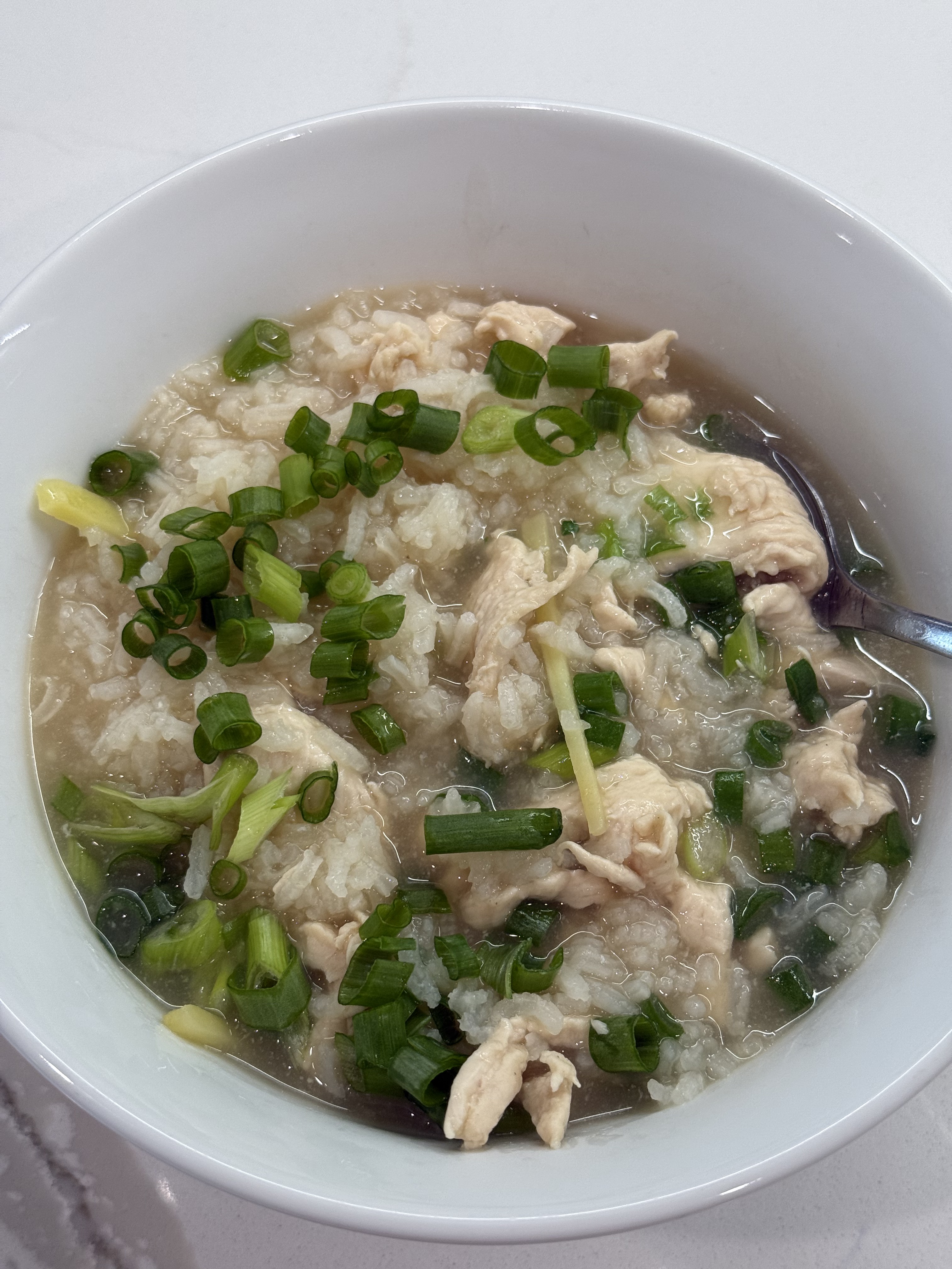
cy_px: 634
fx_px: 1760
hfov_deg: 30.3
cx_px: 476
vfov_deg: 39.7
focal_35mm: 48
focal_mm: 6.76
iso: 80
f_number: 1.78
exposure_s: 1/120
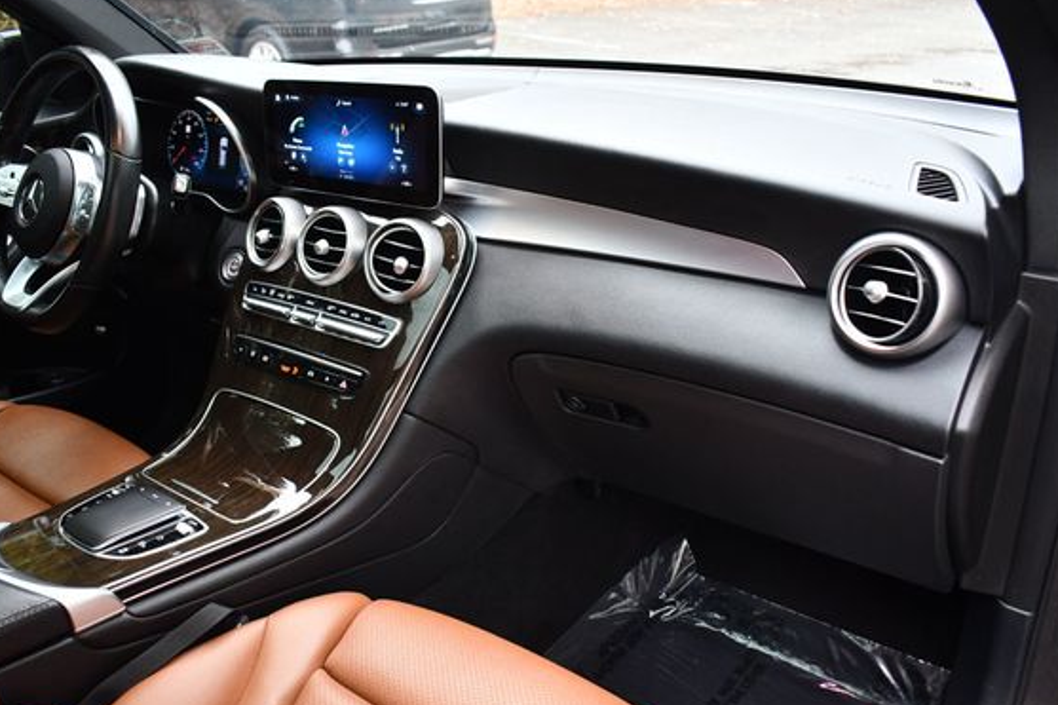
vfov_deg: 42.2
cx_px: 477
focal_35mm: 31
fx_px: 911
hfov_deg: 60.2
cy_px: 391
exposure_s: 1/160
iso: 800
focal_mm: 18
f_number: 3.5
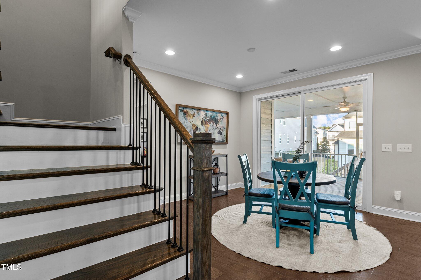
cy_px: 140
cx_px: 210
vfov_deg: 67.3
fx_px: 210
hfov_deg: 90.0
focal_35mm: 18
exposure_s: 1/6
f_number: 7.1
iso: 400
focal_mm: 18
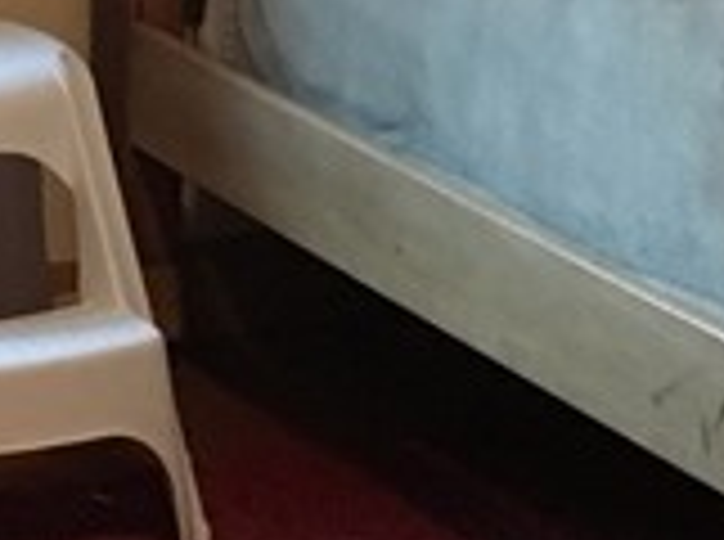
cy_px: -441
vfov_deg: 7.7
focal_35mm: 185
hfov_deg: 10.2
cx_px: -468
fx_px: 3861
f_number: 2.2
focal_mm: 4.15
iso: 250
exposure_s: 1/15
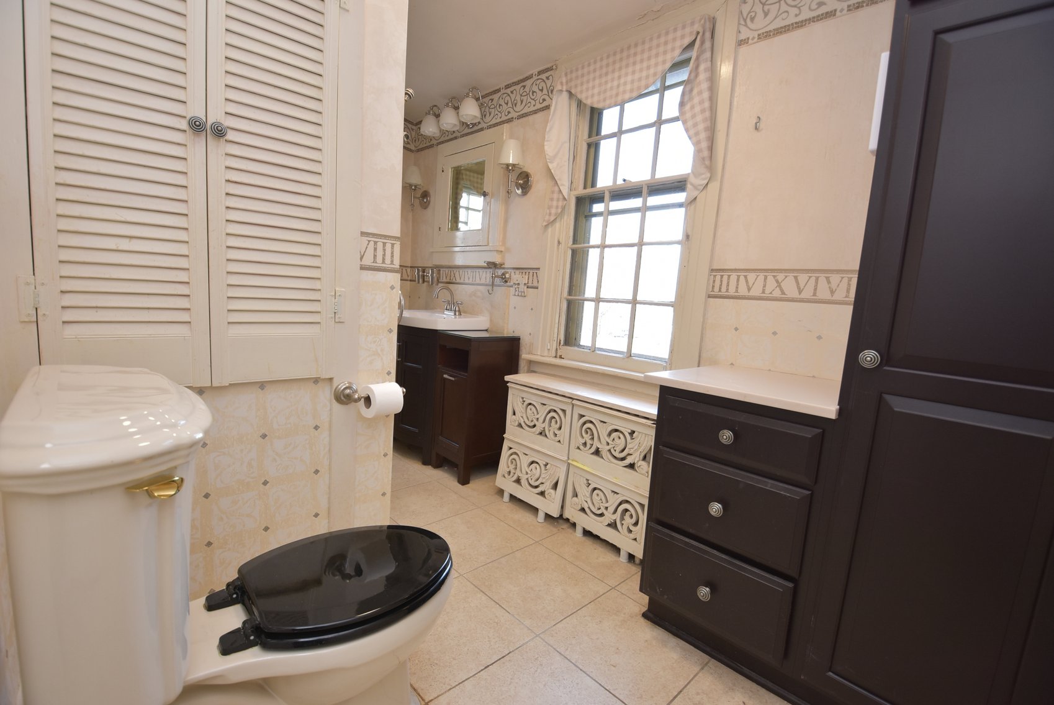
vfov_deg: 77.4
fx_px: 439
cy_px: 352
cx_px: 527
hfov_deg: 100.3
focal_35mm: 15
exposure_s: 1/60
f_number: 4
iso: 360
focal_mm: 10
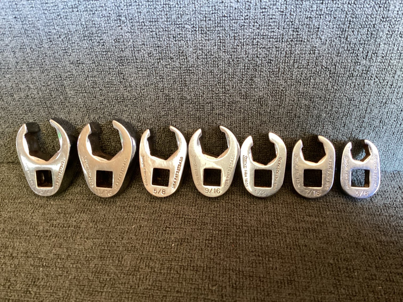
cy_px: 151
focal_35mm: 31
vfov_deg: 45.4
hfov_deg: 58.3
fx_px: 361
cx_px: 202
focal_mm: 3.3
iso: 320
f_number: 2.4
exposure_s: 1/33
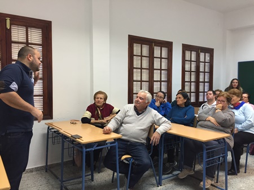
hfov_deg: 61.6
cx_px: 127
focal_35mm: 29
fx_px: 213
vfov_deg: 48.3
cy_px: 95
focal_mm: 4.15
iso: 125
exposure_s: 1/33
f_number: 2.2
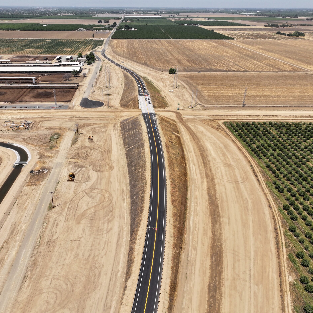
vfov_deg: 55.6
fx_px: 297
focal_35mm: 29
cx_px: 133
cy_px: 155
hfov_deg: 55.4
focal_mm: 12.29
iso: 100
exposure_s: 1/2000
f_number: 2.8
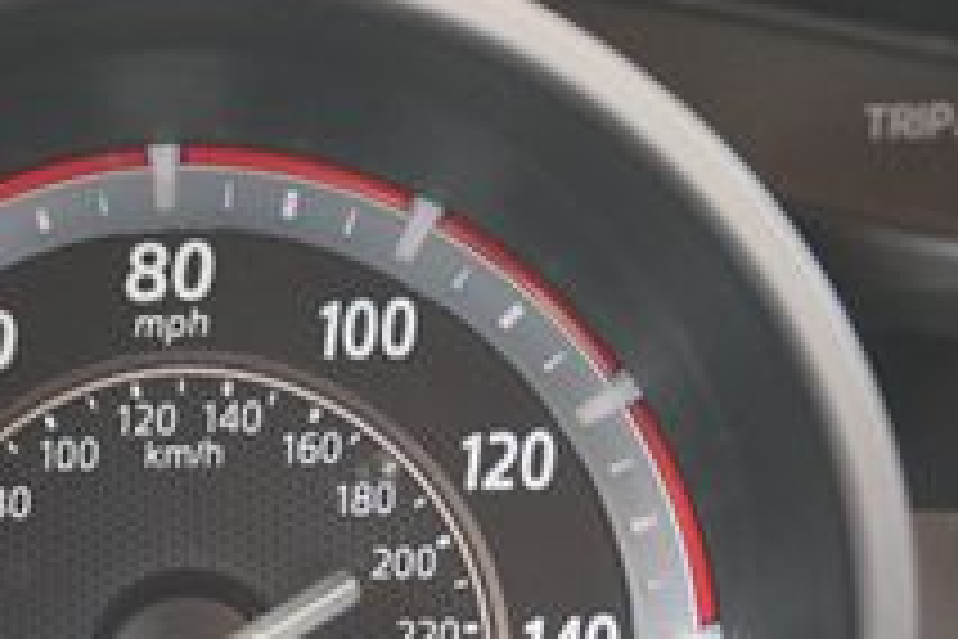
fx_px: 3233
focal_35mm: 122
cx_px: 144
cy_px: 554
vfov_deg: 11.2
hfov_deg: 16.7
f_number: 4.5
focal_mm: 27
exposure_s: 1/60
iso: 640
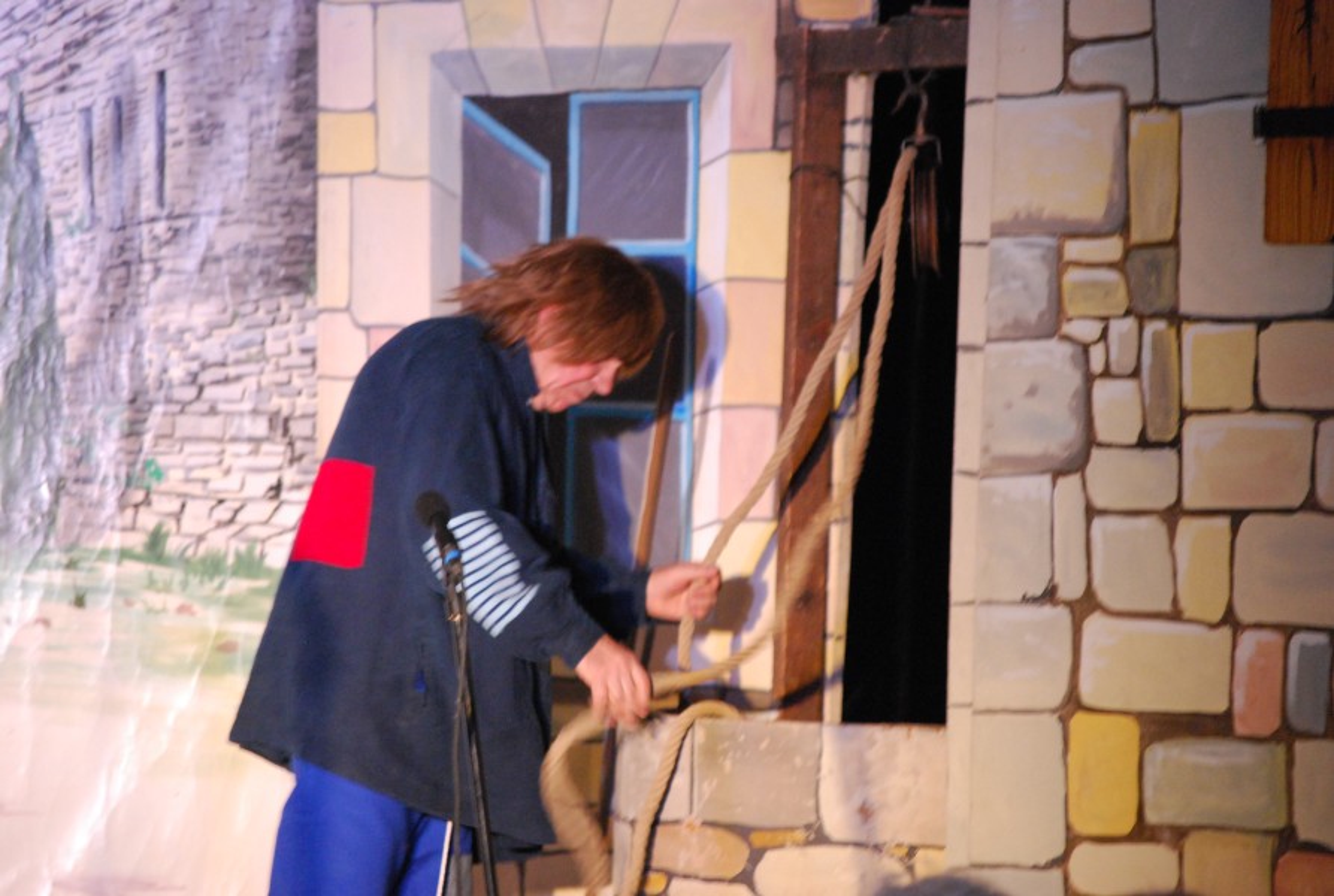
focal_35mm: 188
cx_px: 667
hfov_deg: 10.9
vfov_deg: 7.4
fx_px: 6964
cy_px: 448
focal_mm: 125
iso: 1600
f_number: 5
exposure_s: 1/30
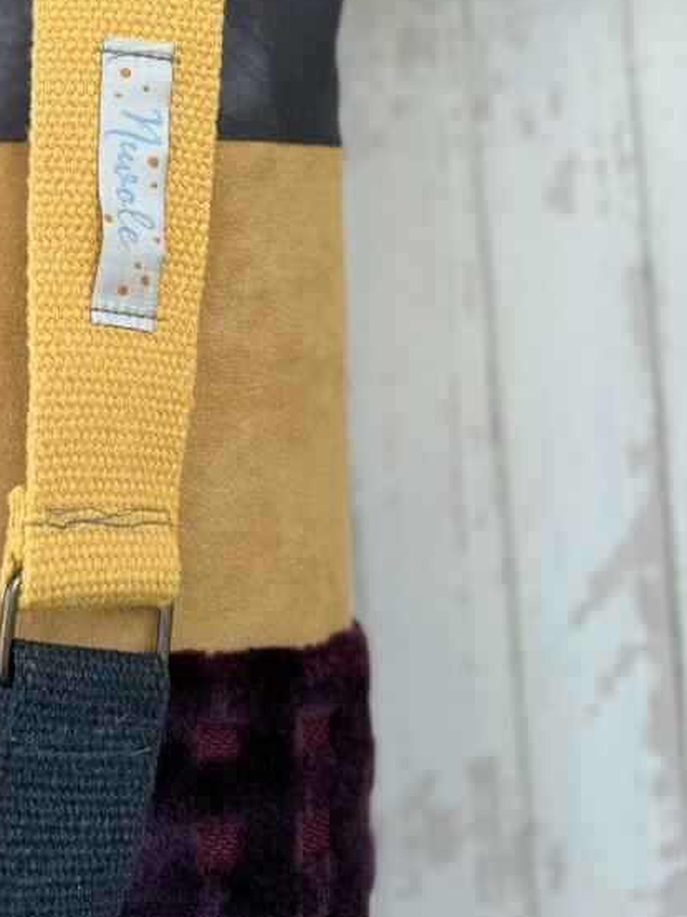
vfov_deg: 35.2
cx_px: 94
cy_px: 134
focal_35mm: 52
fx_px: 1377
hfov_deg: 27.2
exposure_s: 1/654
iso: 80
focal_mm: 6.76
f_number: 1.78
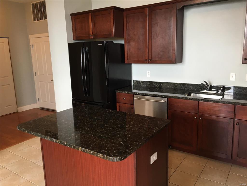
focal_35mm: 29
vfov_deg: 48.2
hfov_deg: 61.7
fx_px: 207
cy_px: 93
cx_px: 124
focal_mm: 4.15
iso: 64
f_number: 2.2
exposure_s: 1/30
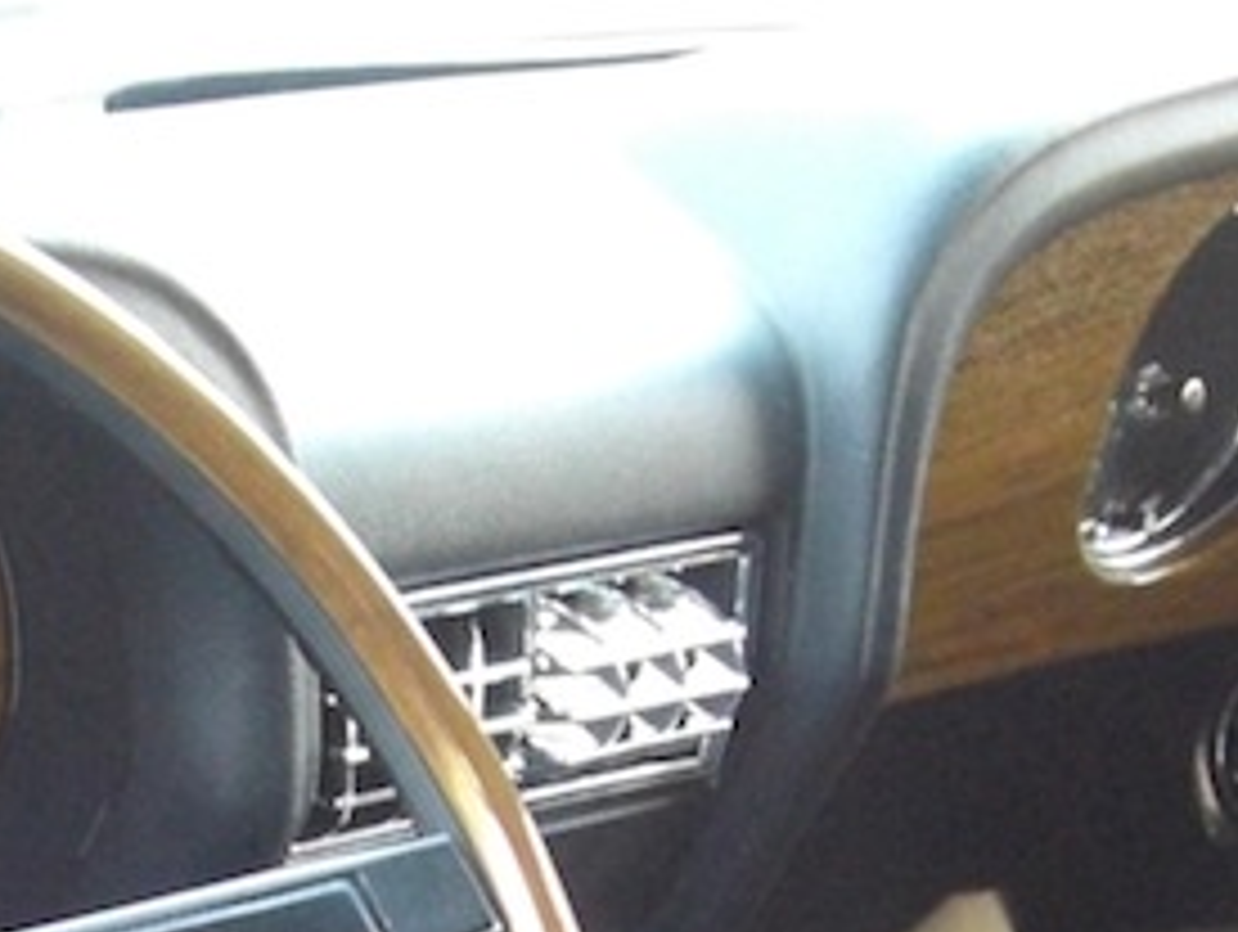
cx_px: 158
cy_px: 1508
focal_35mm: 138
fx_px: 4942
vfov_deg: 10.3
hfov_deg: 14.2
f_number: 2.7
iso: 400
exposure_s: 1/40
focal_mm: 6.2
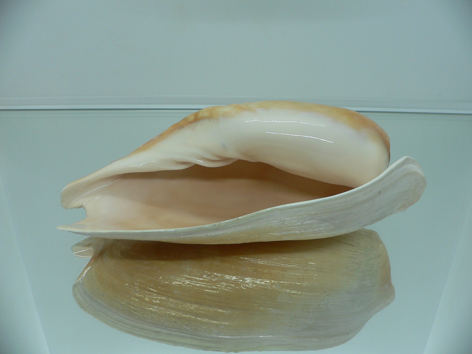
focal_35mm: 35
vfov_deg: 40.7
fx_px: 477
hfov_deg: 52.6
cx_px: 236
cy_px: 177
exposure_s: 1/60
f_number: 2.8
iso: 80
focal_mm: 4.6
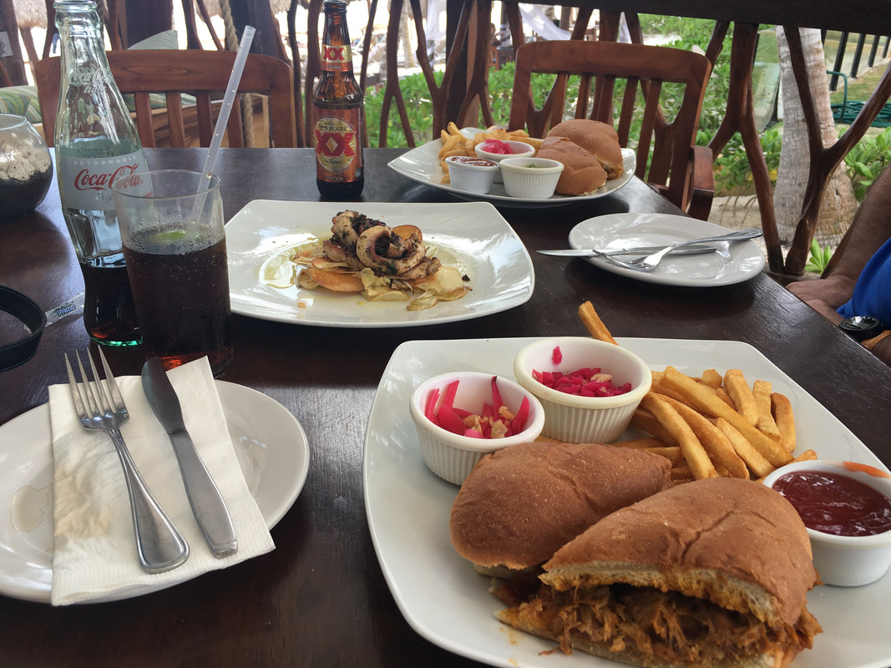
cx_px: 446
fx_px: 746
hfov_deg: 61.7
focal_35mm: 29
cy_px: 334
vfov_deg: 48.2
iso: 25
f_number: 2.2
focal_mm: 4.15
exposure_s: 1/139
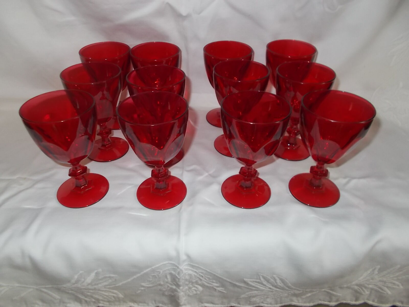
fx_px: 307
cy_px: 154
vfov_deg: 53.1
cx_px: 204
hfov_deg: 67.3
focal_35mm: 26
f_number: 3.2
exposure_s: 1/25
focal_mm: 4.6
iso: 200
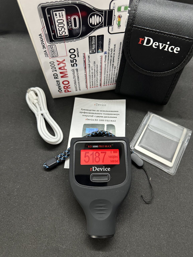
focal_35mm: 24
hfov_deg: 56.8
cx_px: 96
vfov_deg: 71.6
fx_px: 178
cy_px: 128
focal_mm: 6.86
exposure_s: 1/60
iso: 250
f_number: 1.78
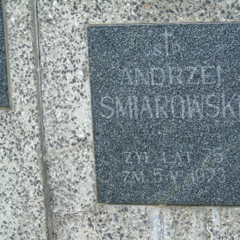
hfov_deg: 9.1
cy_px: 120
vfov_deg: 9.1
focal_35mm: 192
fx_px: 1506
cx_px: 152
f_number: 4.9
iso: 200
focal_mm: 29
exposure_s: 1/125
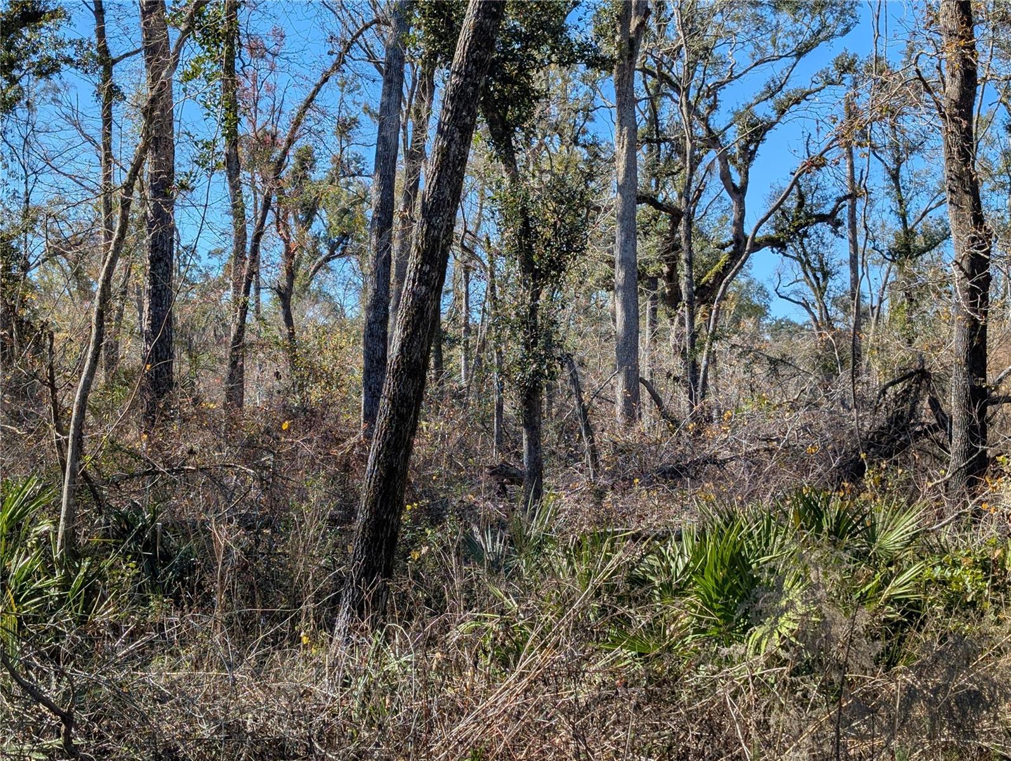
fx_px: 1433
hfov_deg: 38.9
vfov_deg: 29.7
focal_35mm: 49
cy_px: 380
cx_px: 506
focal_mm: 6.9
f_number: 1.68
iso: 20
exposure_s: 1/737
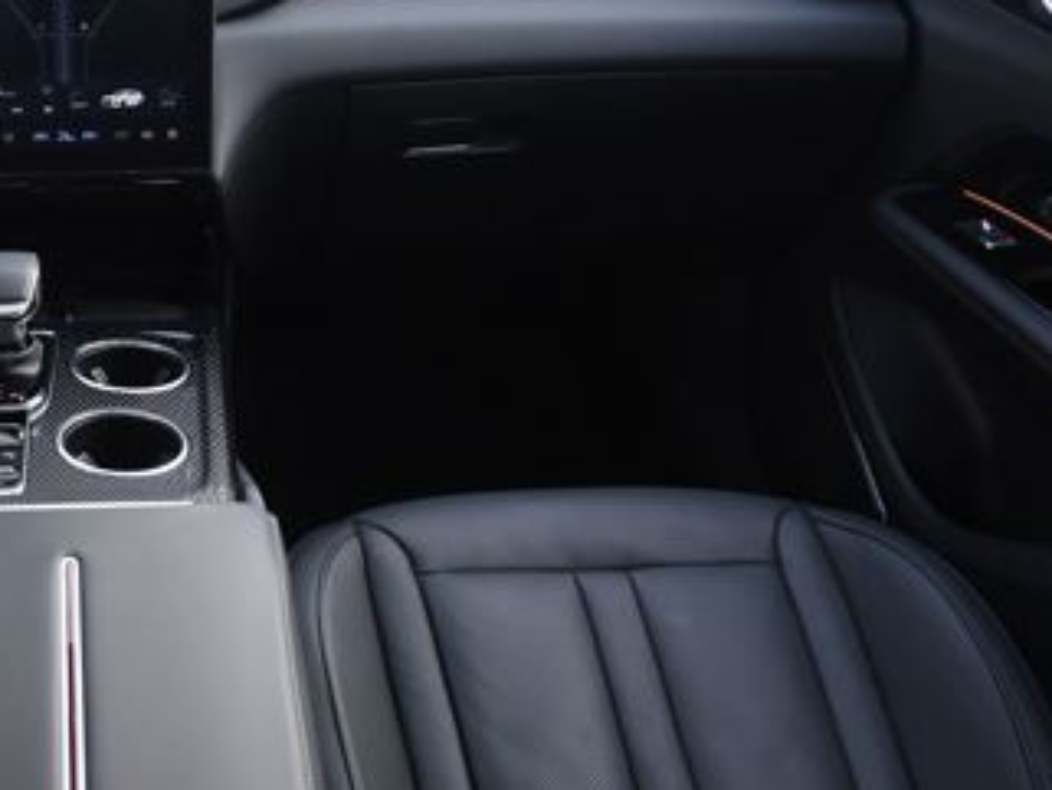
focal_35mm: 54
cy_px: 179
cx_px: 59
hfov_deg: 33.2
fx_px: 1642
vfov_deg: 26.6
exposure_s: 1/125
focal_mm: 24
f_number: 5
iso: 2500
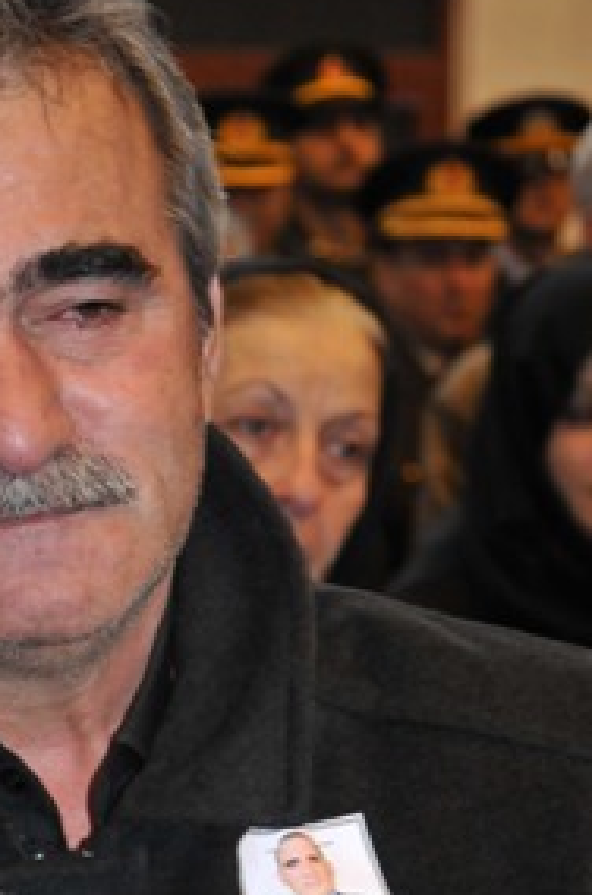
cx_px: 102
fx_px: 4362
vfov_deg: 11.7
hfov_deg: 7.7
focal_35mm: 176
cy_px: 507
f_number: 5
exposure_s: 1/60
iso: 800
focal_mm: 52
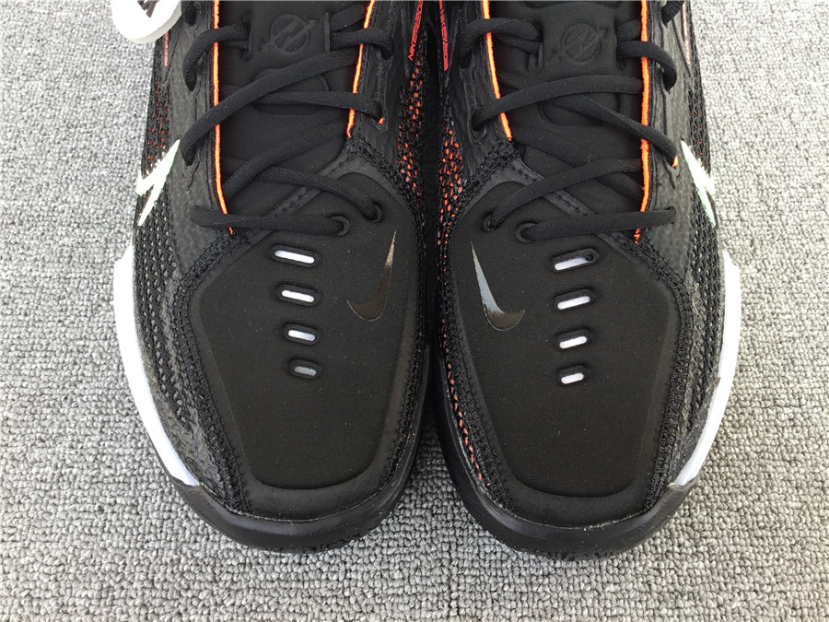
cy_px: 311
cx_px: 414
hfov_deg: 58.4
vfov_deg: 45.4
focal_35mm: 31
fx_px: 742
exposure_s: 1/115
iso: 25
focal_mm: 3.3
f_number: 2.4
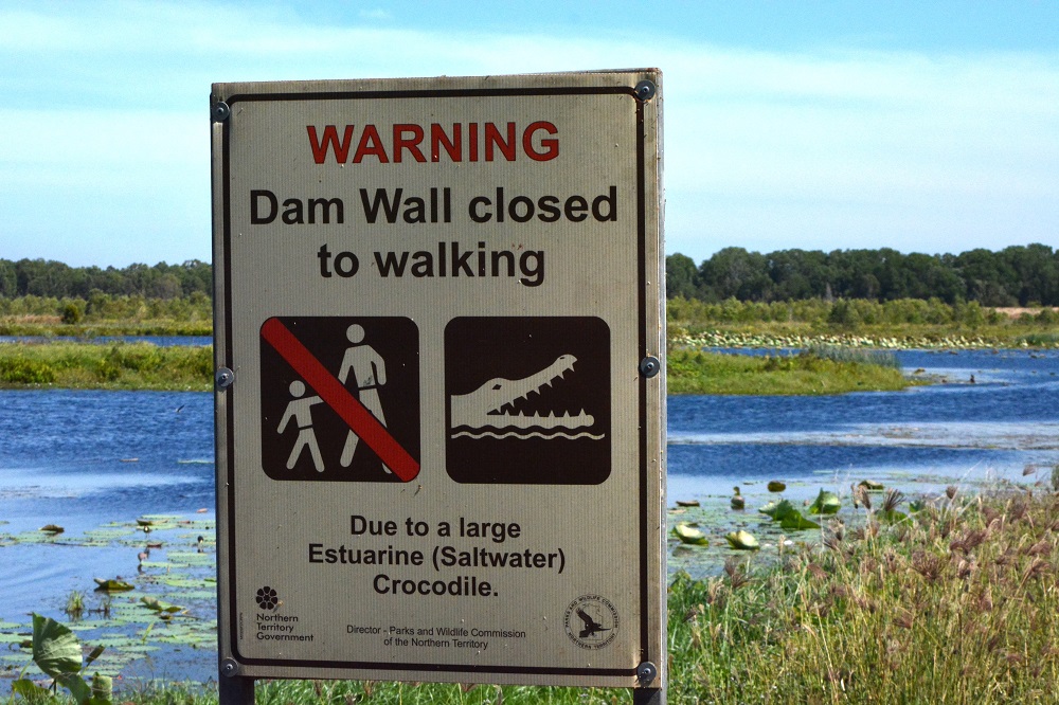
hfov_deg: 24.6
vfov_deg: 16.5
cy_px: 352
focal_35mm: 82
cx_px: 530
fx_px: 2426
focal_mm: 55
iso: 2000
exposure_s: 1/4000
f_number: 14
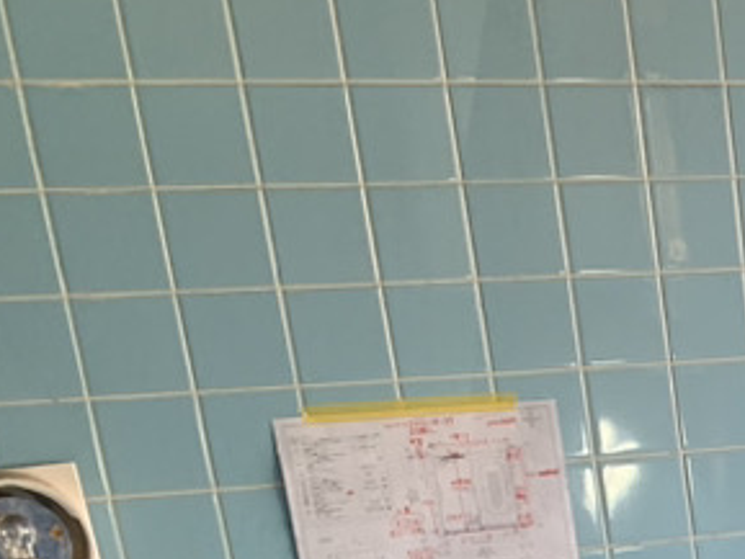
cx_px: 1431
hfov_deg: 15.2
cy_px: 1133
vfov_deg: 12.1
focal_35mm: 108
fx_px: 2325
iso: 80
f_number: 1.8
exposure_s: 1/120
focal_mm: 4.25
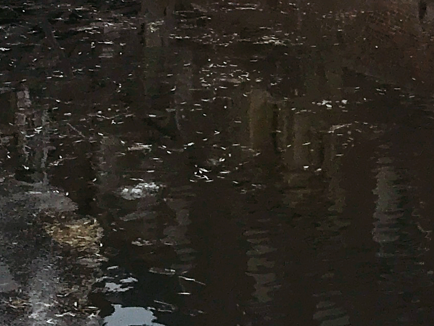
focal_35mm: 133
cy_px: -419
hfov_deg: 14.8
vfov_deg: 10.0
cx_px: 249
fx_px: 1668
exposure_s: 1/573
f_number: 1.8
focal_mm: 3.99
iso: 20
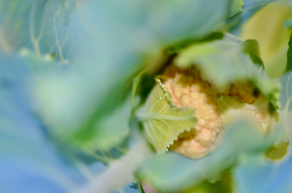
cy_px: 96
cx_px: 146
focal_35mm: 158
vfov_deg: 8.7
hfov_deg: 13.1
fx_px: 1275
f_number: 3.8
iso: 640
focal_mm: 105
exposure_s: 1/60
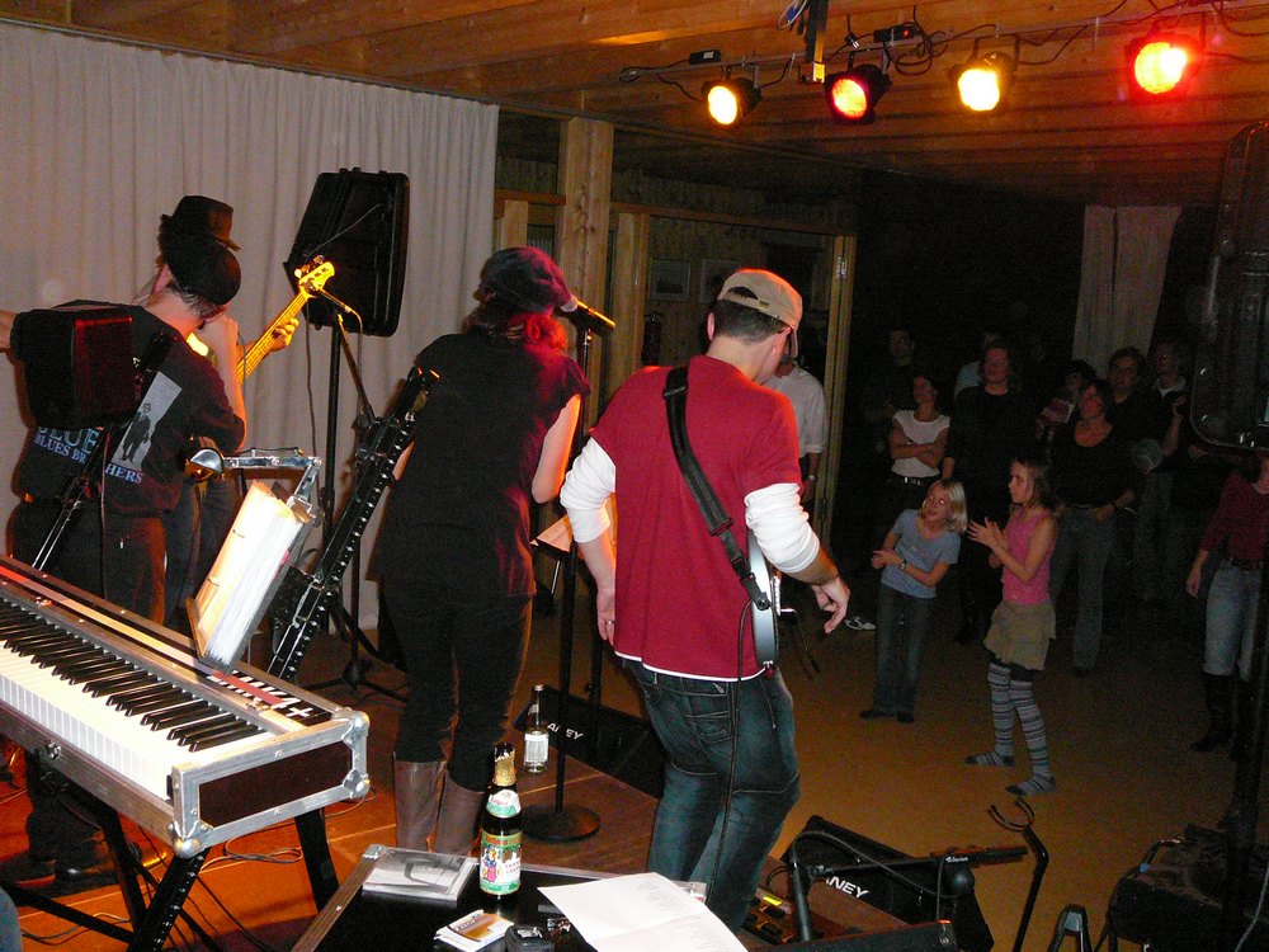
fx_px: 1283
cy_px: 476
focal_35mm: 35
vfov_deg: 40.7
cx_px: 634
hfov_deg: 52.6
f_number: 2.8
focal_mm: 5.2
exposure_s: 1/30
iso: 400
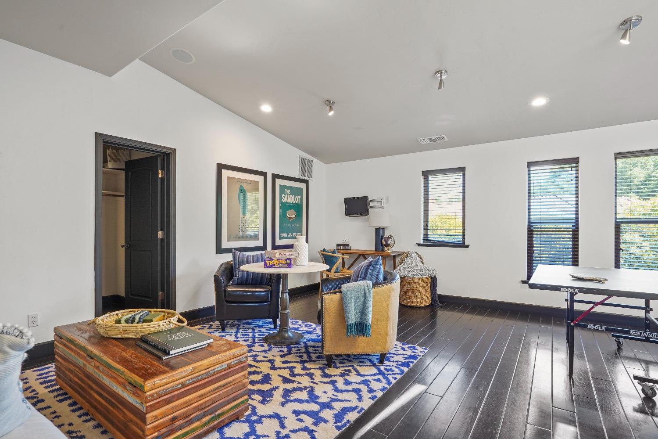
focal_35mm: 17
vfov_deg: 70.4
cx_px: 329
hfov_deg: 93.3
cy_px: 220
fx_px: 311
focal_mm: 17
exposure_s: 1/2
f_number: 8
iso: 400
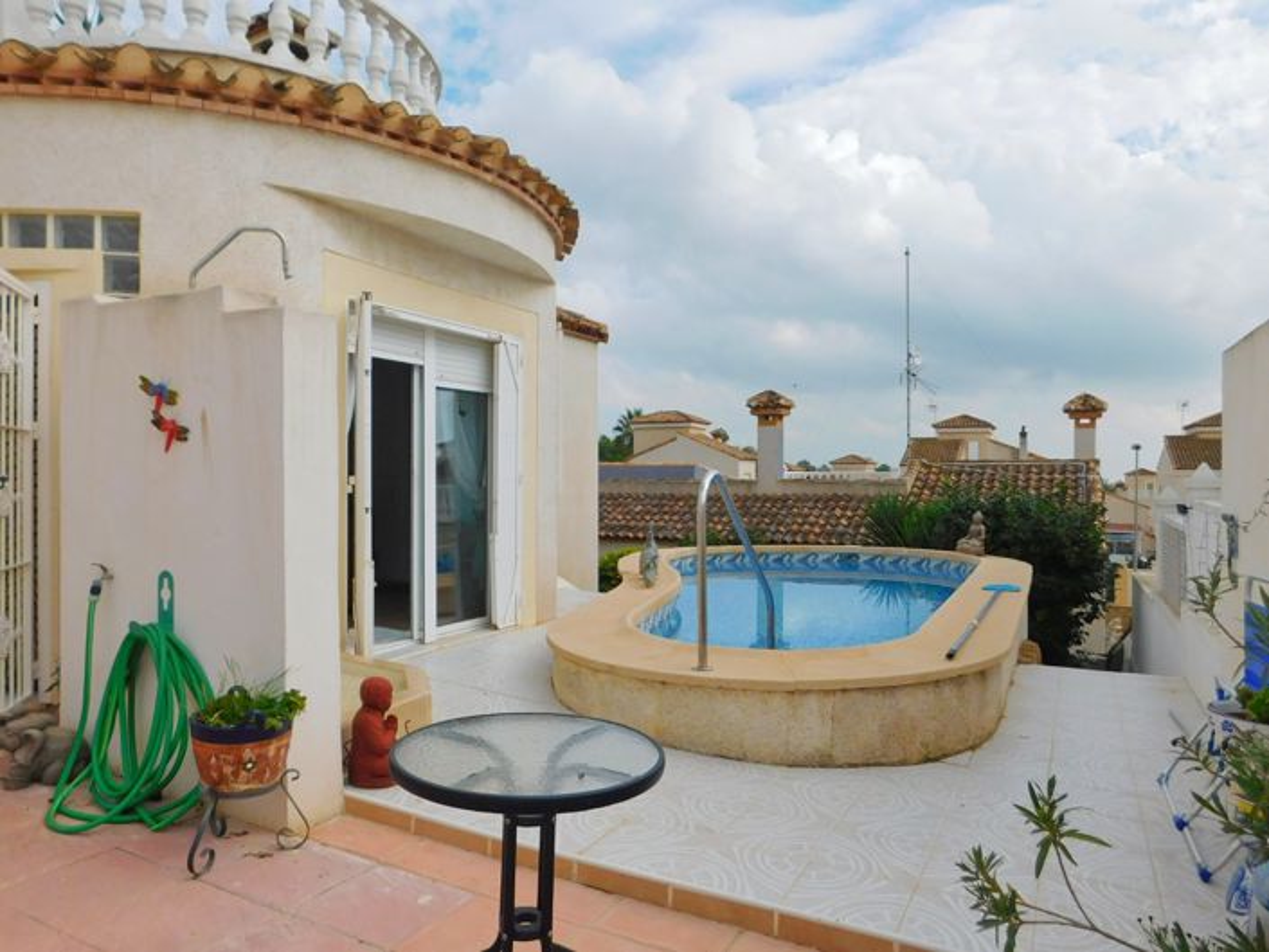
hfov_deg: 73.9
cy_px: 476
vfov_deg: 58.9
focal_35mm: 23
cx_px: 634
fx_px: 843
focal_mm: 4
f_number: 6
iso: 125
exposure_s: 1/640
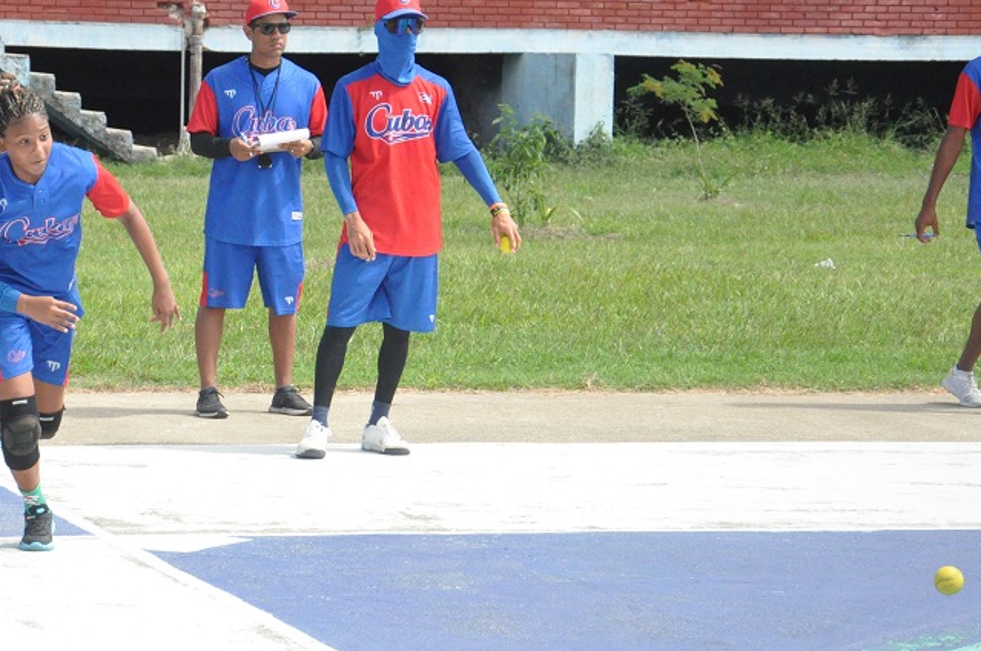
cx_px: 463
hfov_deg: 15.9
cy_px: 361
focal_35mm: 129
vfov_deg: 10.6
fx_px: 3510
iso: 2500
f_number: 5.3
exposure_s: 1/4000
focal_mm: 66
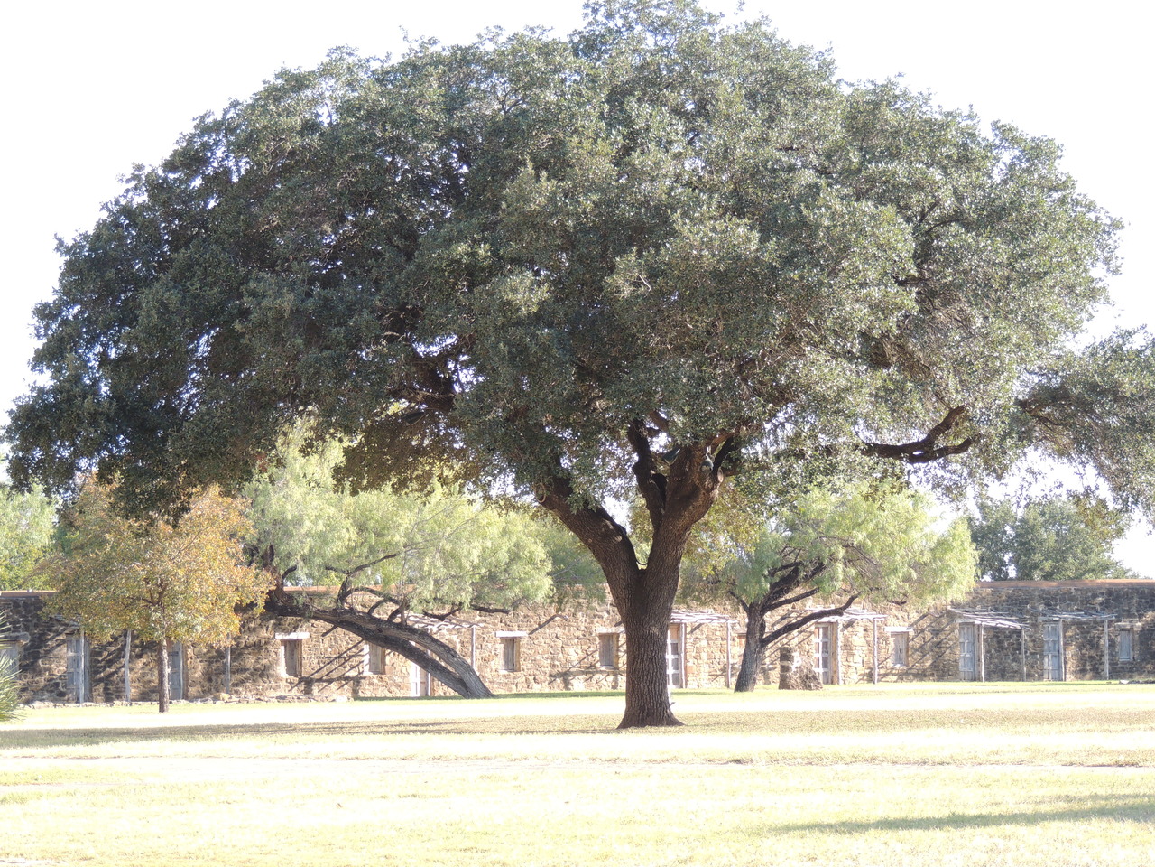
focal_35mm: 155
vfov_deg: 9.6
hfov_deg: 12.7
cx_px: 578
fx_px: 5172
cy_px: 434
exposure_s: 1/125
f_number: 4.4
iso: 140
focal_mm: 27.6
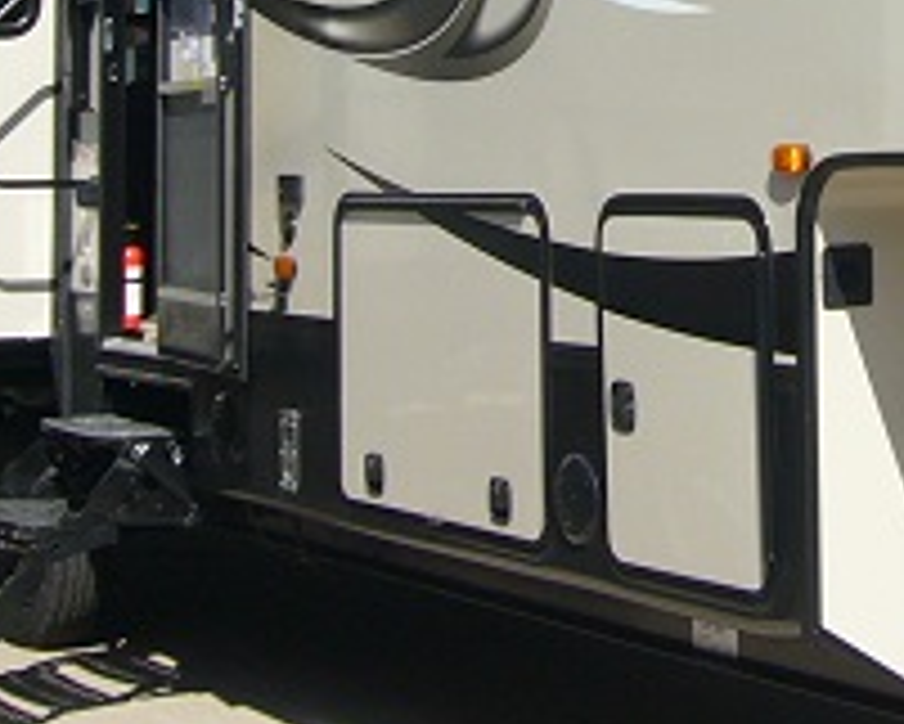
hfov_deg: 19.4
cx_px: 976
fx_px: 2543
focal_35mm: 95
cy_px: -79
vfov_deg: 15.7
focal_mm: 4.6
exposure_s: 1/320
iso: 80
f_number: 5.6
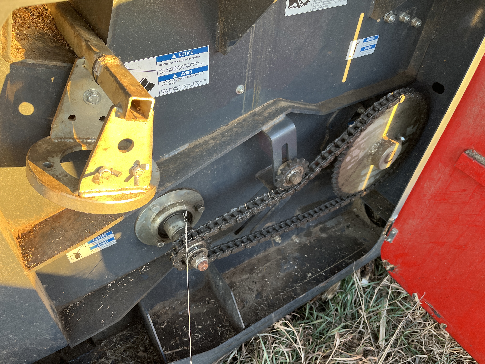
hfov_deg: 67.3
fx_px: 364
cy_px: 182
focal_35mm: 26
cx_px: 242
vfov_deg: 53.1
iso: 125
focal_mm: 5.1
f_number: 1.6
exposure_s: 1/109
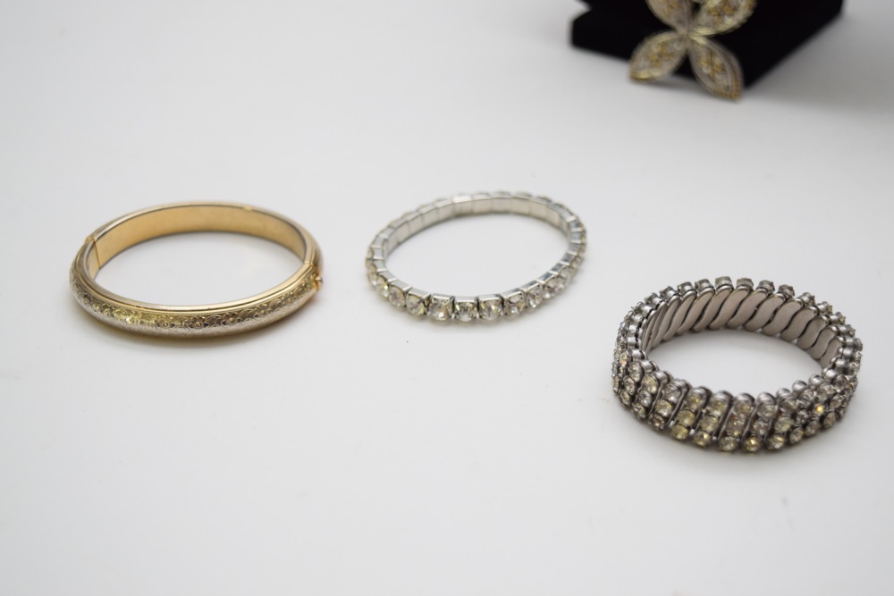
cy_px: 298
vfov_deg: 25.8
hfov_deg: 37.8
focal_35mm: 52
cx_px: 447
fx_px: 1304
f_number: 4.5
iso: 800
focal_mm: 35
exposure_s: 1/80
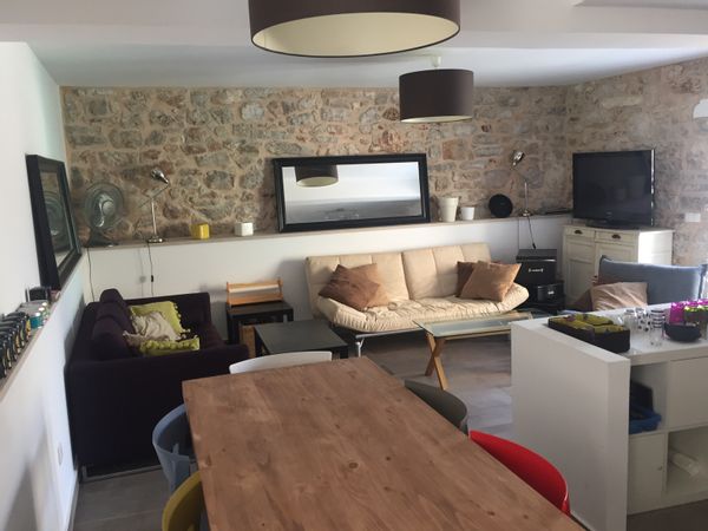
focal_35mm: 29
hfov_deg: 61.7
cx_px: 354
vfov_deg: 48.2
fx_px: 593
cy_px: 266
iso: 100
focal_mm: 4.15
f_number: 2.2
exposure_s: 1/33
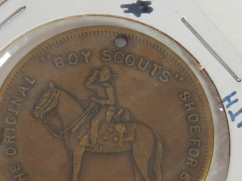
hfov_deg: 5.8
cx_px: 107
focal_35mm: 342
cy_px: 99
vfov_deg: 4.4
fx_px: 2392
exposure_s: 1/30
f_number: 5.3
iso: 180
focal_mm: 32.8
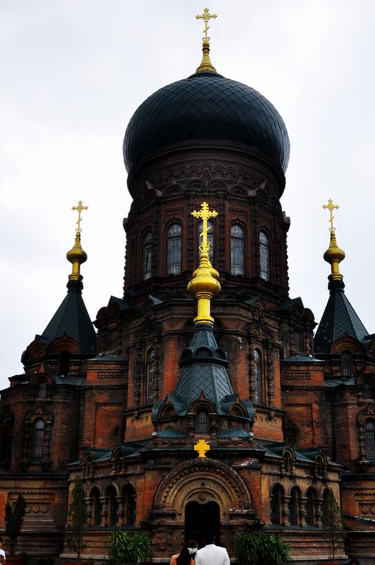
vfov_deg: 52.0
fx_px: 575
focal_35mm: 37
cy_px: 339
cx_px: 206
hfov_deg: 36.1
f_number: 13
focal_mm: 19
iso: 320
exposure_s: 1/125
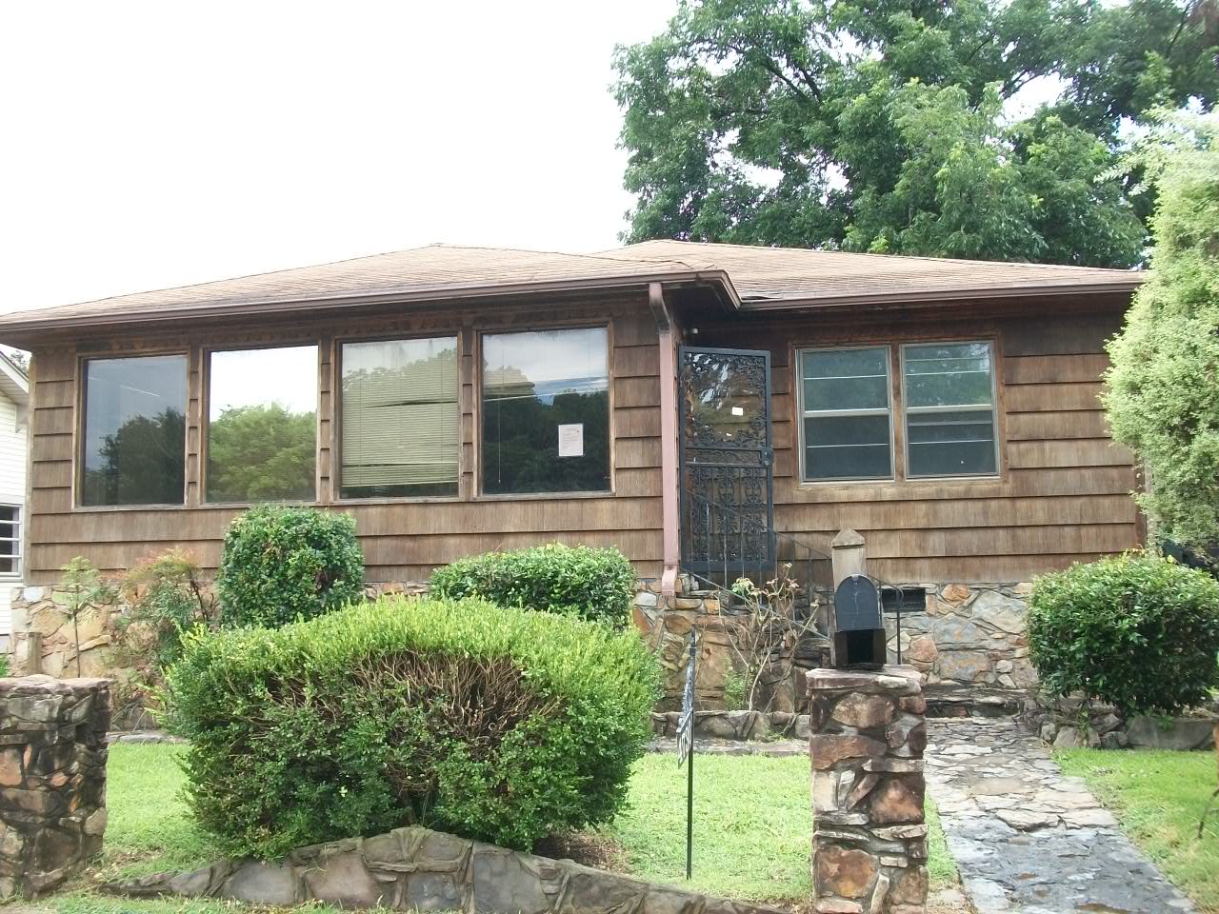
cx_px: 610
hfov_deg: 56.8
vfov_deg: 44.2
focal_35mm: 32
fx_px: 1127
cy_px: 457
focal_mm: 5.7
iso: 80
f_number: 2.9
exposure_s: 1/200
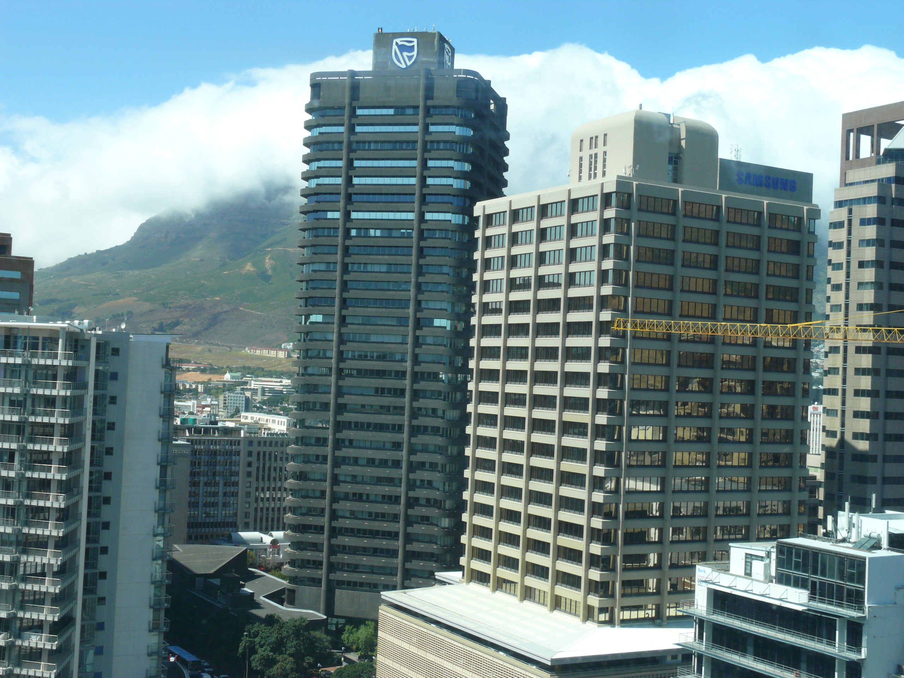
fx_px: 1227
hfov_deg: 40.4
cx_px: 452
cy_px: 339
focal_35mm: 47
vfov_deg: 30.9
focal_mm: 10
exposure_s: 1/250
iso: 100
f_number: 5.6
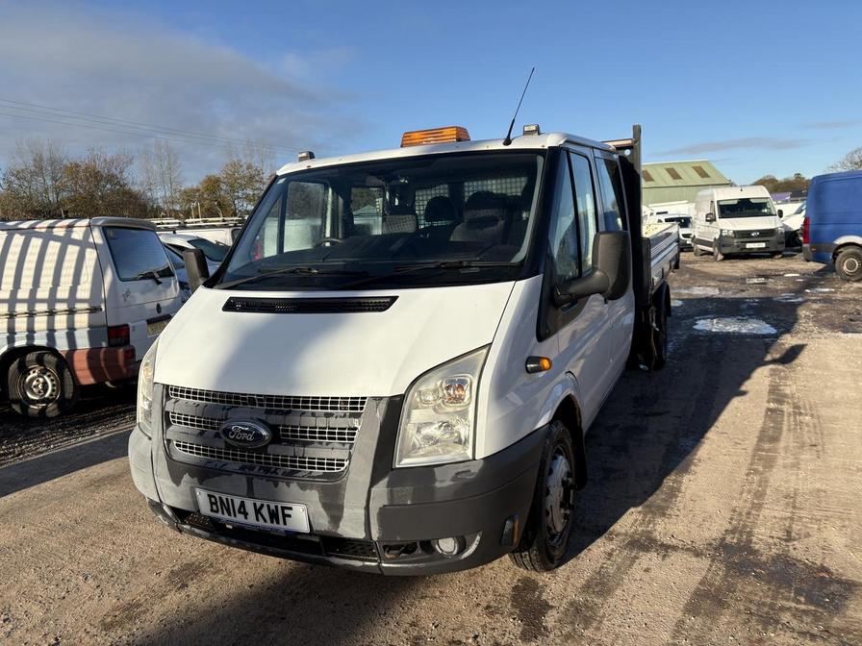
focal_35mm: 26
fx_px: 647
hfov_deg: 67.3
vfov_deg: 53.1
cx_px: 431
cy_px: 323
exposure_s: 1/2865
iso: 50
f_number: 1.6
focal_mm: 5.96
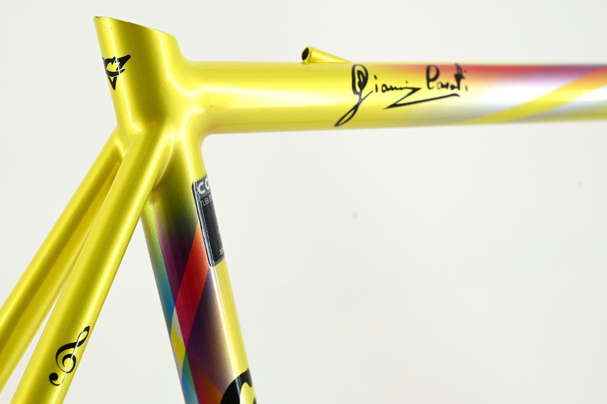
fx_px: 1348
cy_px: 230
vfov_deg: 17.0
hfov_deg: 25.3
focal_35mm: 80
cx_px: 262
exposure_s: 1/50
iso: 320
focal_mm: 70
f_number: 8
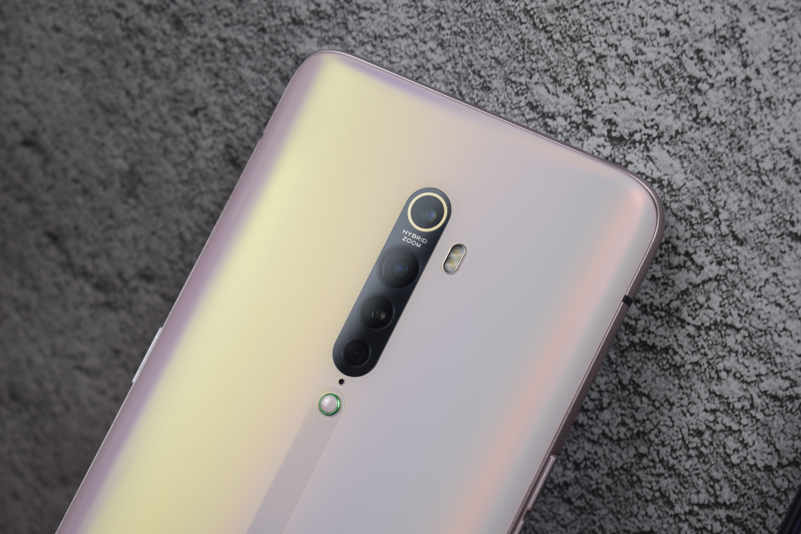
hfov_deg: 26.0
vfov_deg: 17.5
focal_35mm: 78
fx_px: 1735
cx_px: 400
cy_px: 267
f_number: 5.6
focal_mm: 52
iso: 100
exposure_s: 1/25
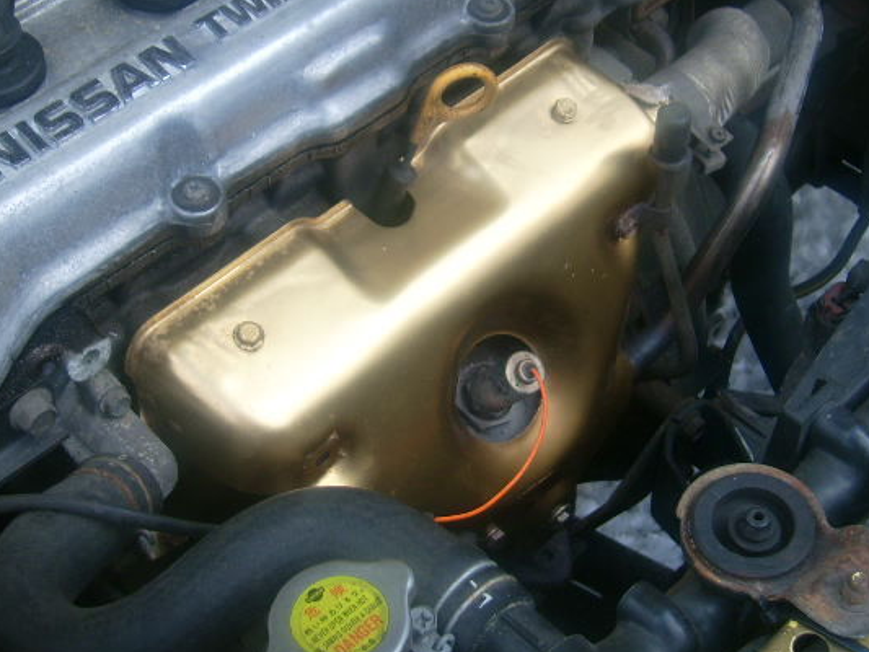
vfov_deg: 22.3
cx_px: 434
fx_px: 1657
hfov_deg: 29.4
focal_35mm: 66
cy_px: 295
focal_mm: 9.16
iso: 50
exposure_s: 1/162
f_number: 3.4
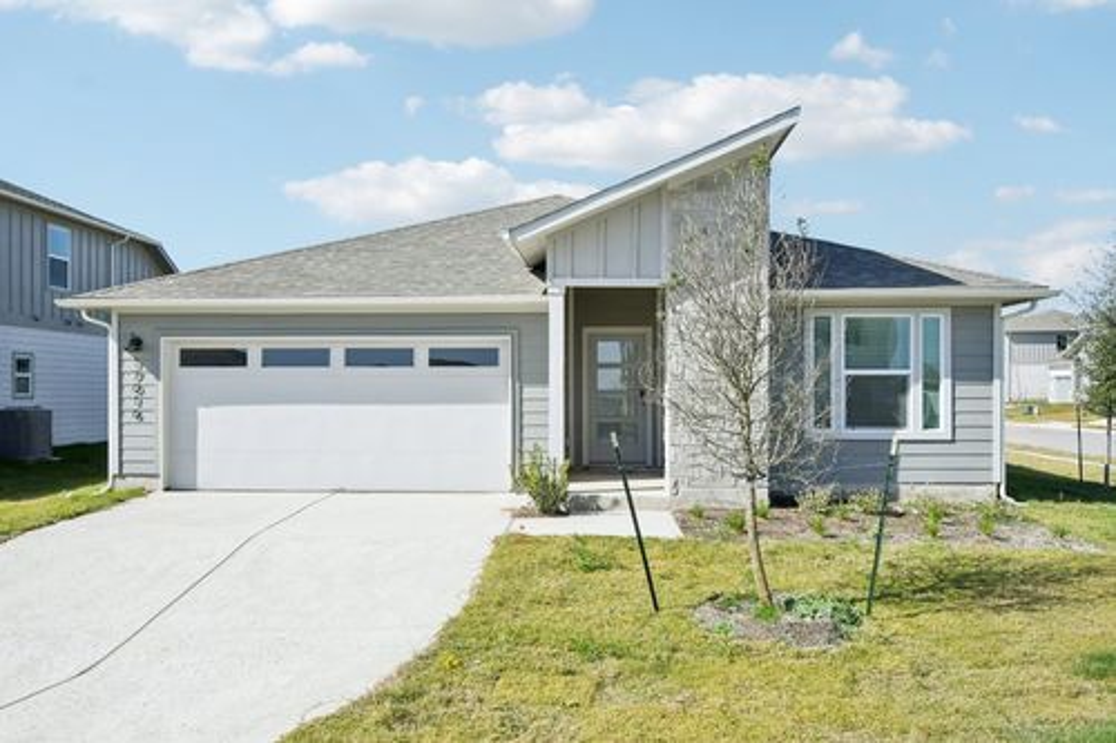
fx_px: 930
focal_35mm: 30
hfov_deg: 61.9
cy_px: 372
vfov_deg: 43.6
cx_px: 558
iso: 400
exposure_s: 1/2500
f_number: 8
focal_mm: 20
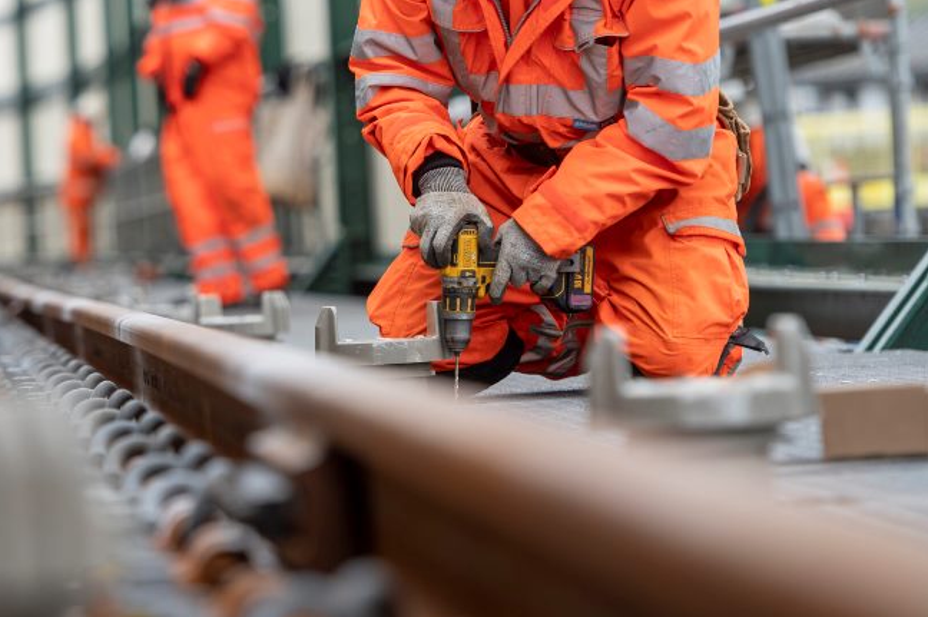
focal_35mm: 229
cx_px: 223
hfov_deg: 9.0
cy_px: 177
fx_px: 5898
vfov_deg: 6.0
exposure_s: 1/500
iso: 100
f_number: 3.5
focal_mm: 145
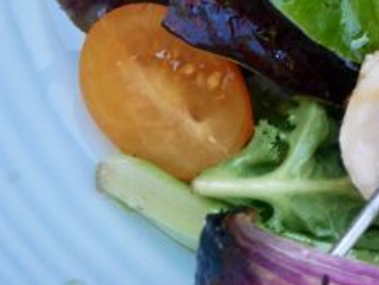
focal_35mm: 208
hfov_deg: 9.2
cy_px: -113
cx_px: 632
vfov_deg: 7.1
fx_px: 2280
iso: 200
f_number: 4.3
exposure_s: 1/125
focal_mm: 23
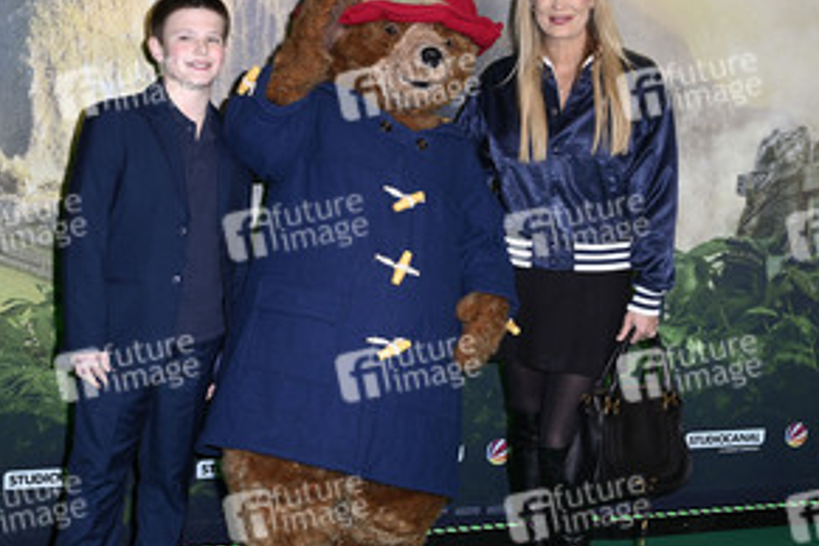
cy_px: 298
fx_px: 1410
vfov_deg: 21.9
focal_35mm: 62
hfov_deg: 32.3
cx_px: 334
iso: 500
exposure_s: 1/250
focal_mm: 40
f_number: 5
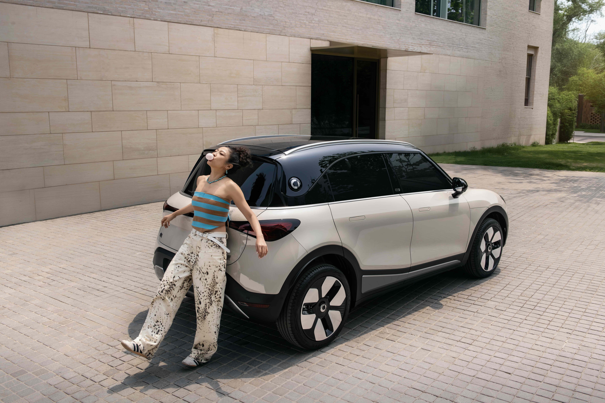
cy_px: 202
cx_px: 302
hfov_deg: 58.7
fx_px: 538
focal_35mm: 32
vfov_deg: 41.1
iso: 500
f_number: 8
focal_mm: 32
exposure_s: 1/640
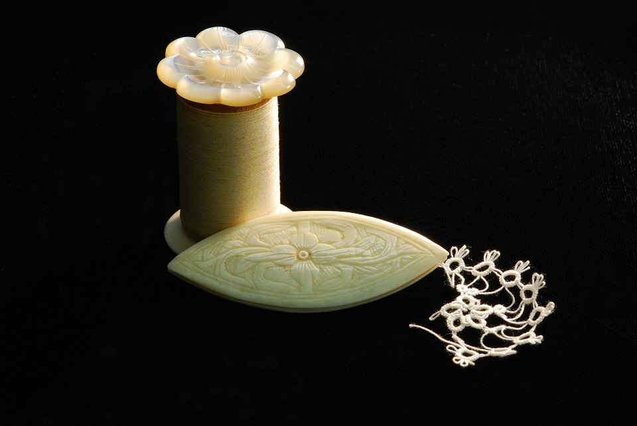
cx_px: 318
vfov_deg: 8.7
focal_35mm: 158
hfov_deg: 13.0
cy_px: 213
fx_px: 2789
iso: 100
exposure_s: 1
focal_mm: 105
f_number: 18
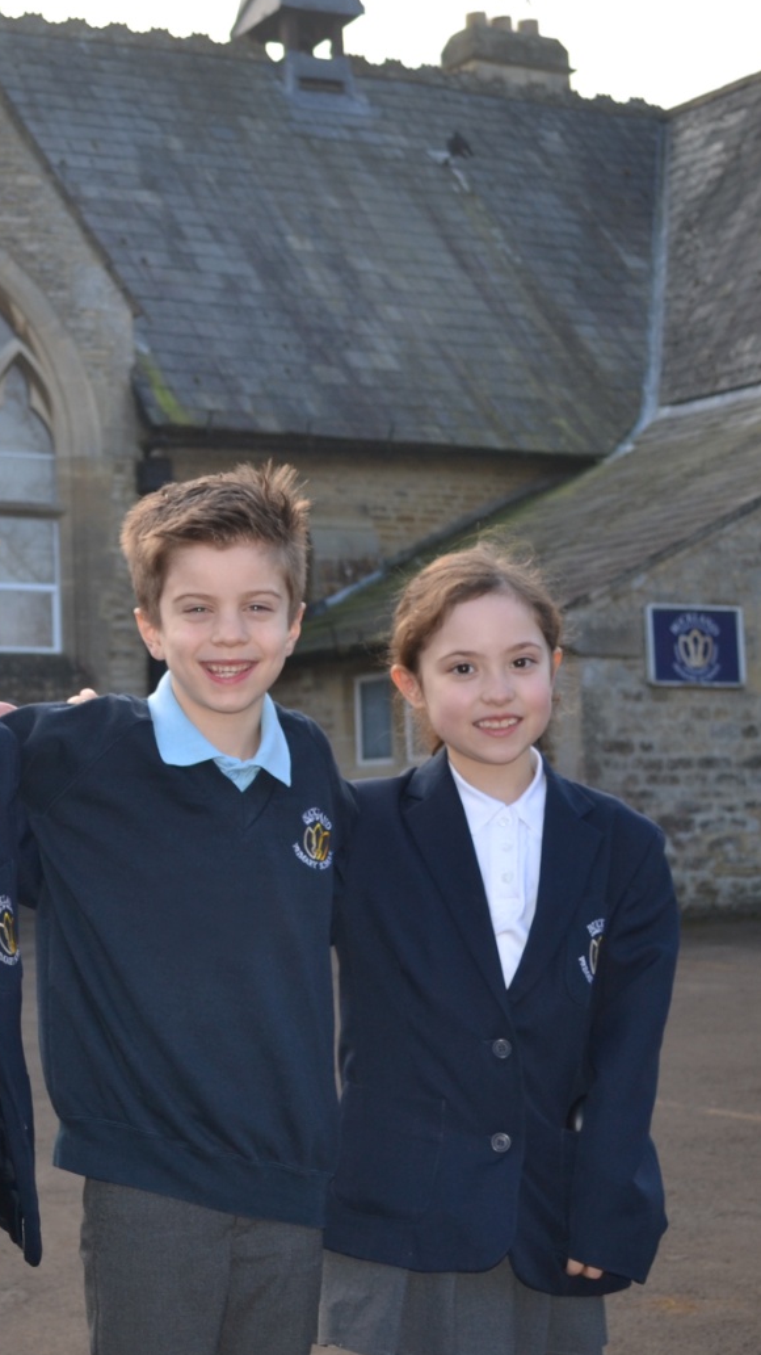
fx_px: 2405
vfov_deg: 31.4
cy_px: 609
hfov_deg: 17.4
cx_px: -72
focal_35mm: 67
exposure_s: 1/200
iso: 100
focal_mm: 22
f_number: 4.5
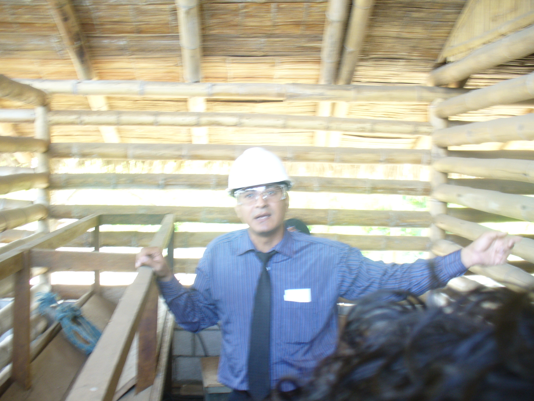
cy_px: 200
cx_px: 267
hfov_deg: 50.1
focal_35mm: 37
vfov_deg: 38.7
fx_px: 571
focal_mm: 6.1
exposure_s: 1/15
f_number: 2.8
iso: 80
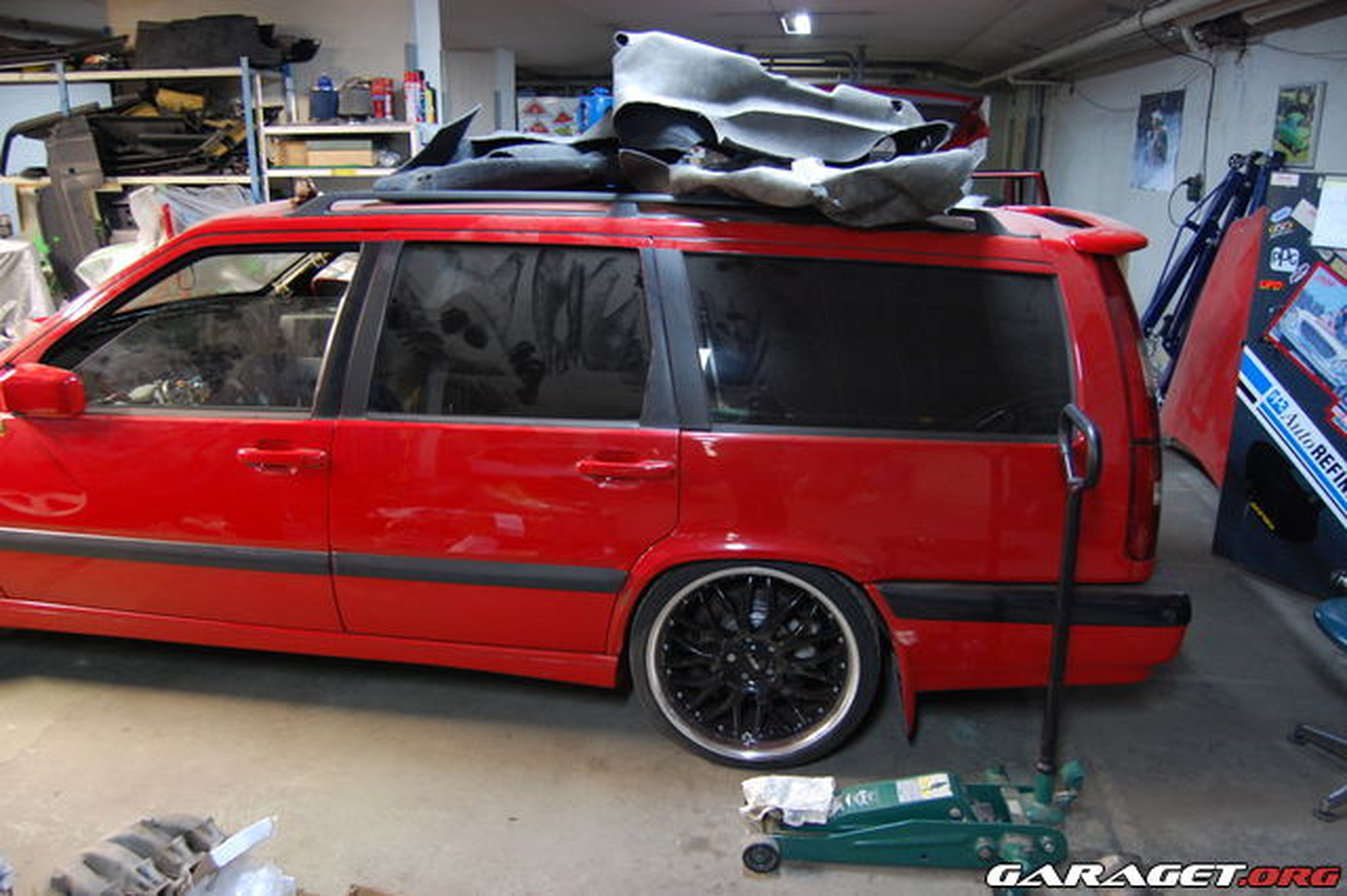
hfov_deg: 67.4
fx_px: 1010
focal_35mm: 27
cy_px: 448
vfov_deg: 47.9
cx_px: 674
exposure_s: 1/10
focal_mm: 18
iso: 800
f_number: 3.5
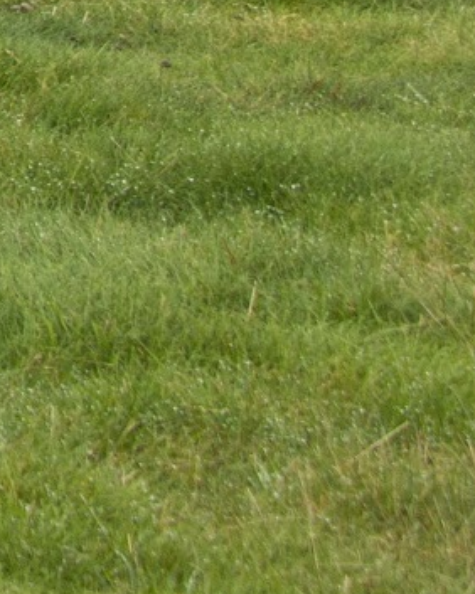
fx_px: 5892
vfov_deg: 5.4
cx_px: -1538
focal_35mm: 335
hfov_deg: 4.2
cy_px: -1298
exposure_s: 1/250
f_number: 5.6
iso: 200
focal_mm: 36
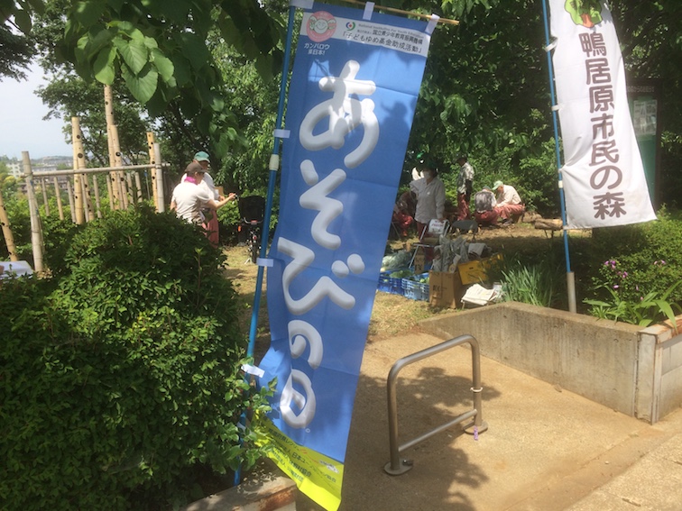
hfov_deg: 61.7
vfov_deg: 48.2
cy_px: 256
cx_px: 341
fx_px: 571
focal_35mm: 29
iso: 32
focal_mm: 4.15
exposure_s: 1/1466
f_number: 2.2
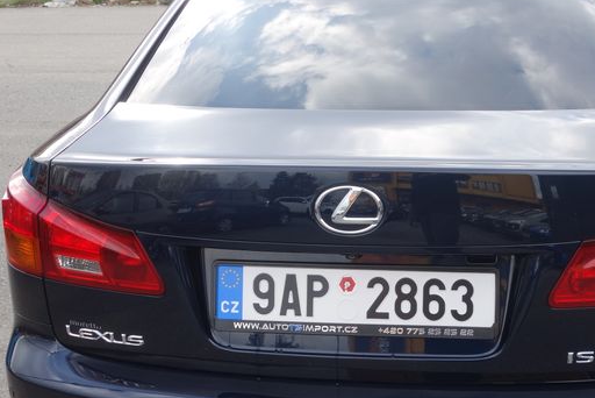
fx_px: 926
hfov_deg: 35.5
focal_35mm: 56
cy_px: 257
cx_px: 363
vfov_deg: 24.1
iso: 125
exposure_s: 1/100
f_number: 5.6
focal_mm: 10.4
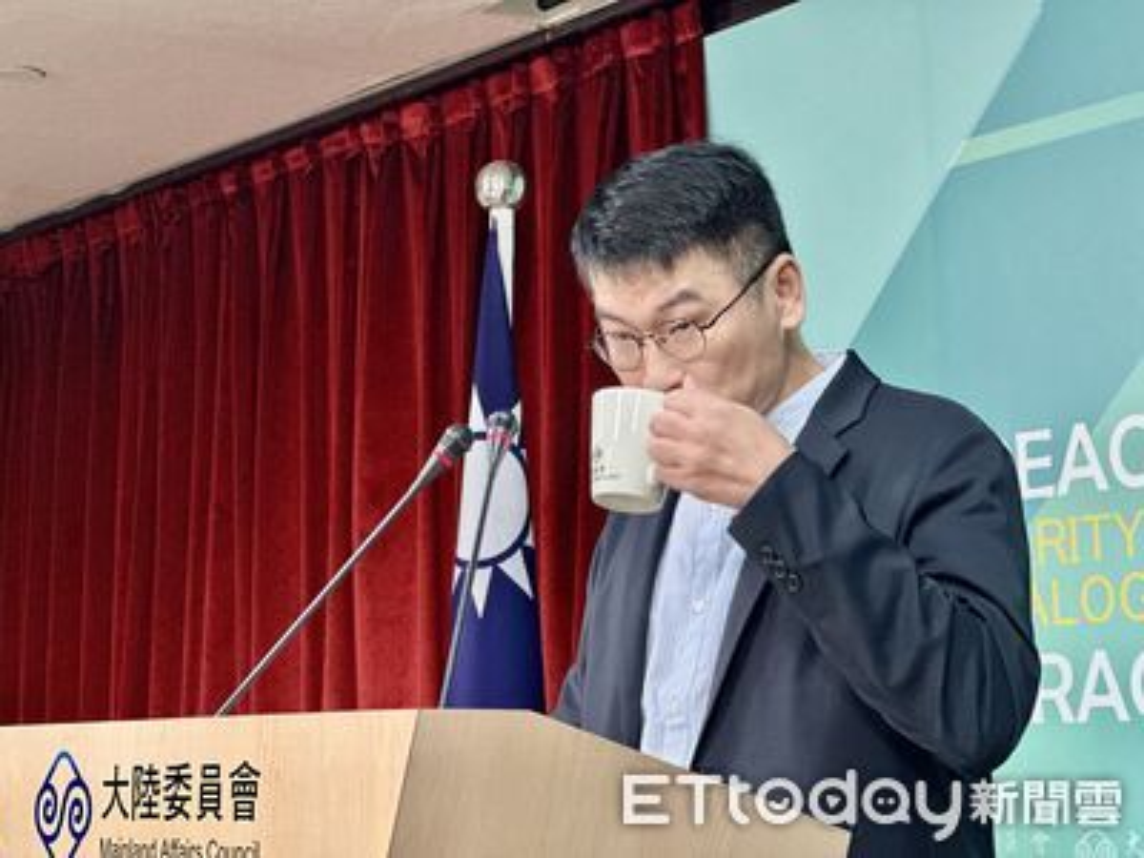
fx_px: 2545
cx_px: 572
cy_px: 429
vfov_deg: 19.1
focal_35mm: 77
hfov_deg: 25.3
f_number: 2.8
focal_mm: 9
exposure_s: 1/60
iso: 125
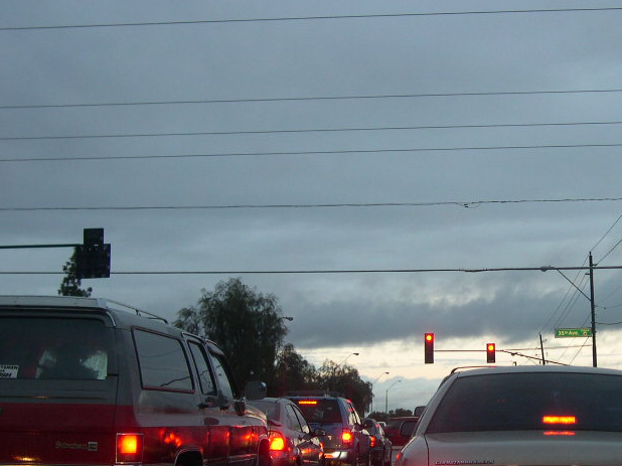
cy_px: 284
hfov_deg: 30.3
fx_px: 1132
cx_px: 454
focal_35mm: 63
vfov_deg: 23.2
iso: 100
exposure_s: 1/32.1
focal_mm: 8
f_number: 2.8
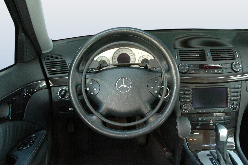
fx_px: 258
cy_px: 82
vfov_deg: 35.4
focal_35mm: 38
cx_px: 124
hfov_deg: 51.3
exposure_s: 1/40
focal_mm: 25
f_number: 3.8
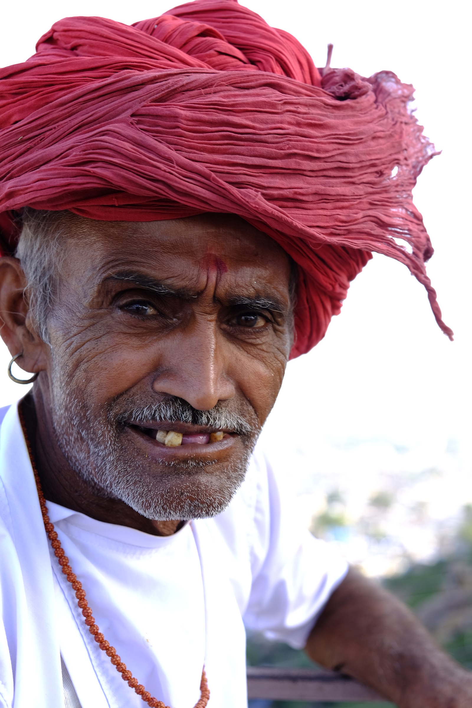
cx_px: 236
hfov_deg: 26.5
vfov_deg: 38.9
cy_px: 354
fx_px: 1003
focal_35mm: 51
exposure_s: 1/125
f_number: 4
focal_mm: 34.3
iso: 100
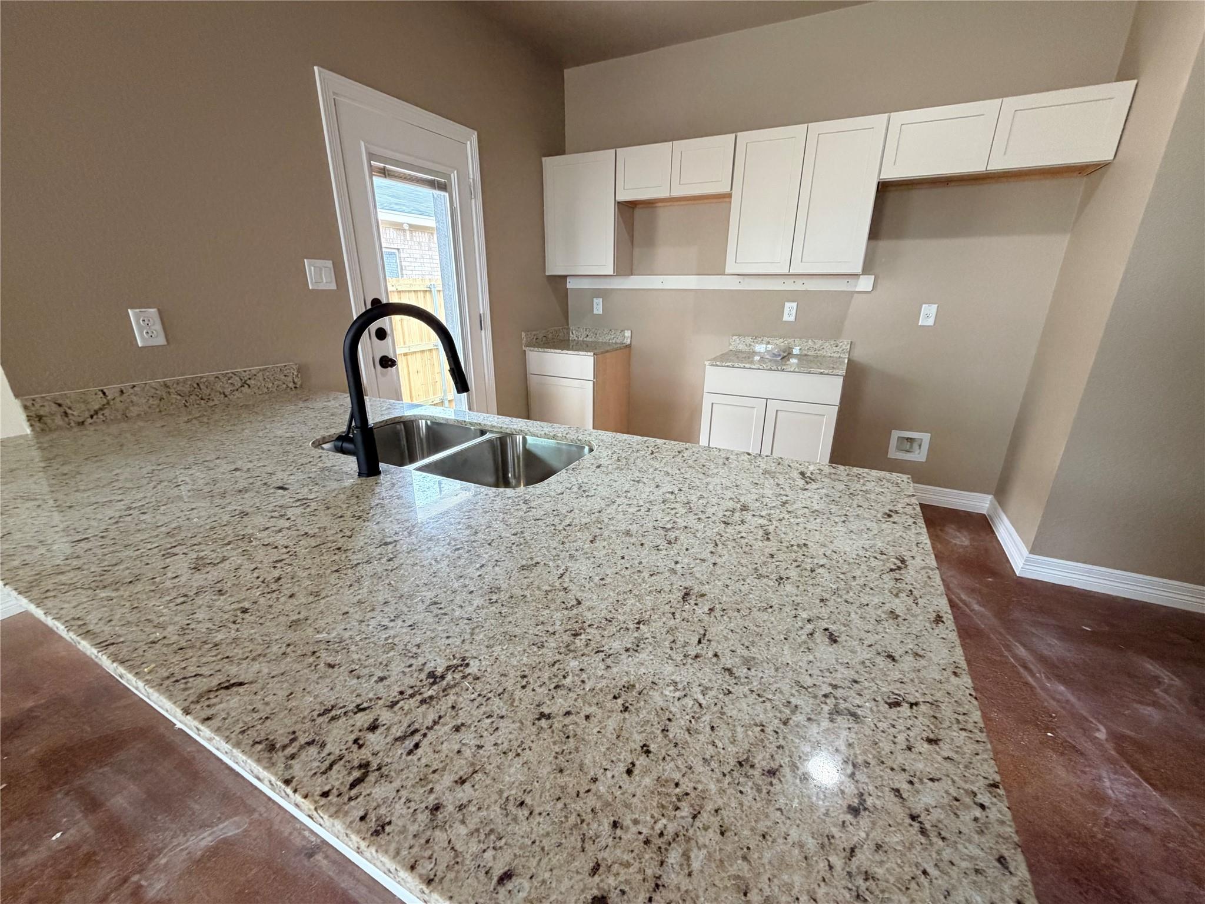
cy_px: 452
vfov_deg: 85.7
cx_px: 602
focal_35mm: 14
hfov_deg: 102.1
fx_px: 487
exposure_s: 1/120
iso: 320
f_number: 2.2
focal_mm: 2.22
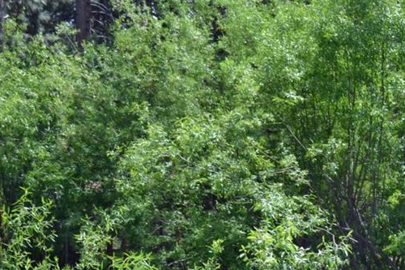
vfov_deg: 13.1
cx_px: 475
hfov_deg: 19.5
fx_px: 1113
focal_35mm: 99
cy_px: 396
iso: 100
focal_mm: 22
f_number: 6.3
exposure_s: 1/160
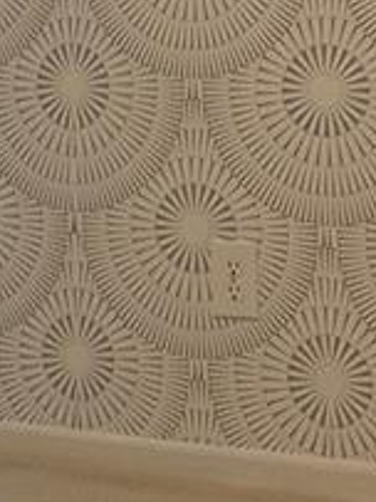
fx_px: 2639
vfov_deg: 10.8
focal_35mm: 182
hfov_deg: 7.8
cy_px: -20
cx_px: -386
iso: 250
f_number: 1.78
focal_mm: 6.76
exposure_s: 1/60
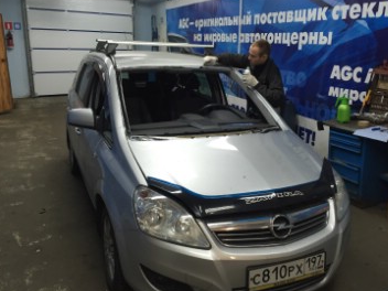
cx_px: 213
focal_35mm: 33
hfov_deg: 55.3
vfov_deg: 42.9
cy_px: 142
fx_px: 370
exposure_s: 1/33
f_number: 2.2
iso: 125
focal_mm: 4.15
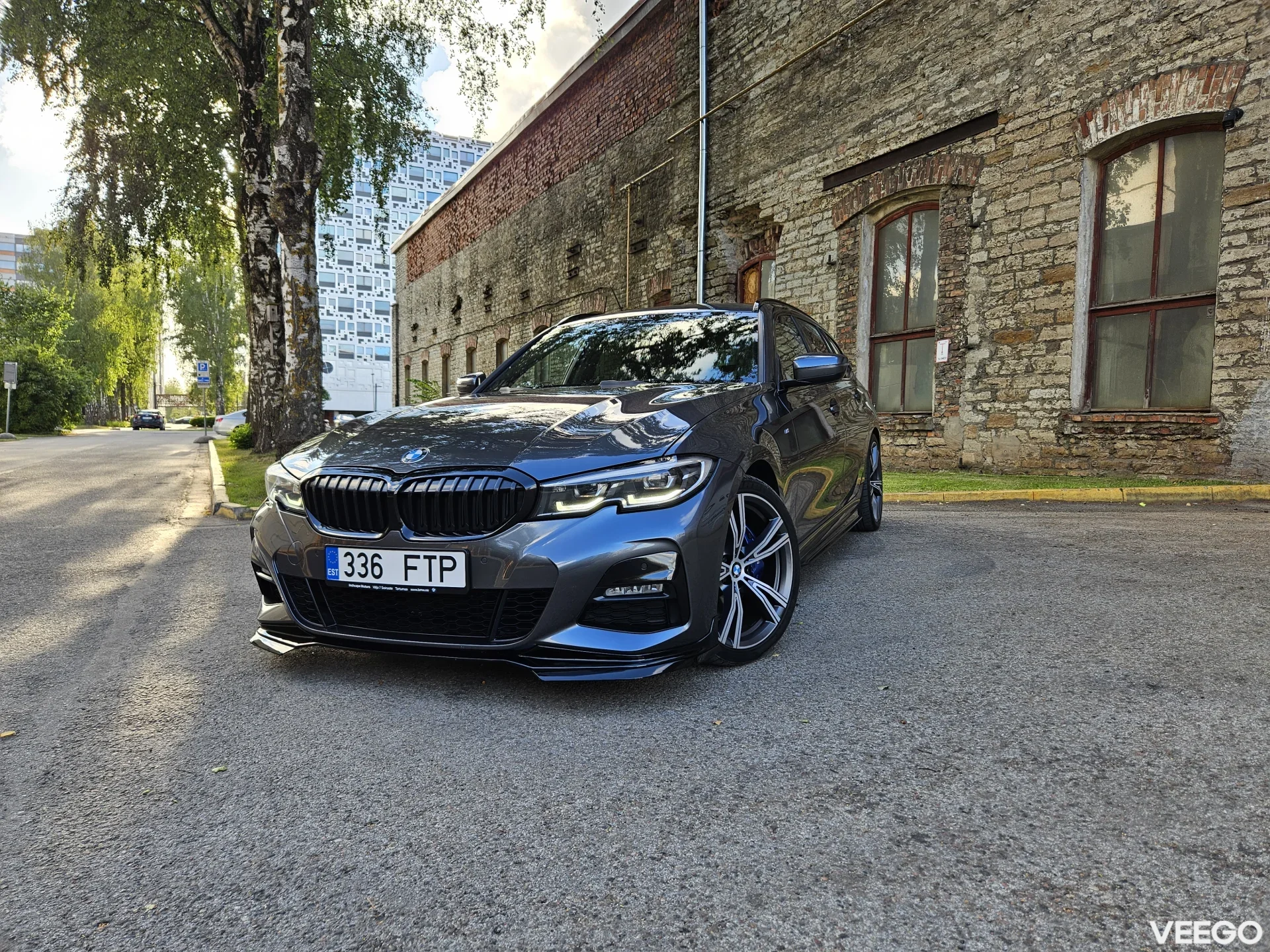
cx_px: 635
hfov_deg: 73.9
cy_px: 476
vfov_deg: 58.9
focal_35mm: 23
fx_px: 844
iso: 25
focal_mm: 5.4
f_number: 1.8
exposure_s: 1/180
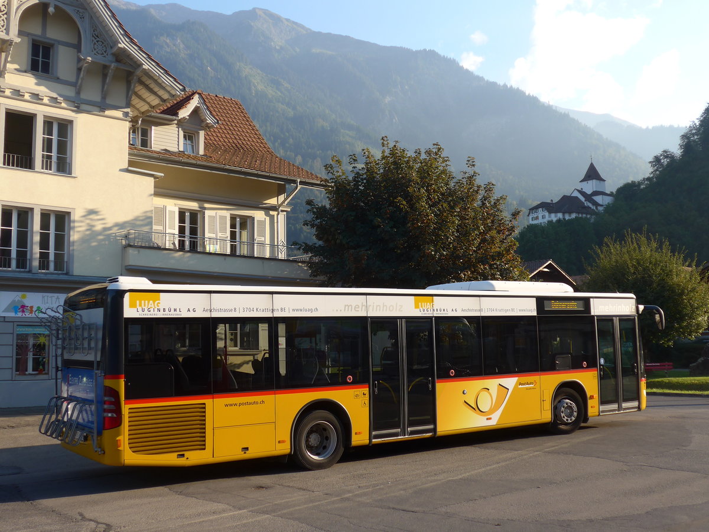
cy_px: 266
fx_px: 799
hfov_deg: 47.9
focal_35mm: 39
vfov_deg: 36.8
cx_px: 354
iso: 80
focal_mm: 8
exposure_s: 1/640
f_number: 2.8
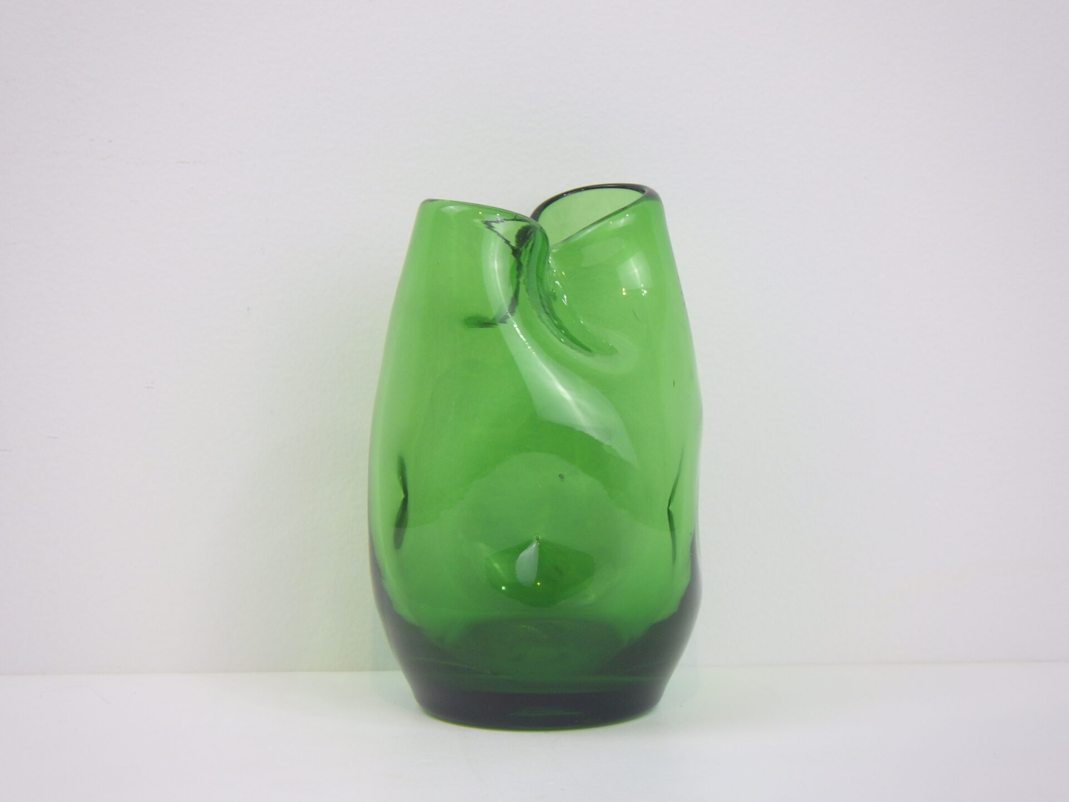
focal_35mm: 115
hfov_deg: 17.1
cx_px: 534
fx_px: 3551
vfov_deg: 12.9
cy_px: 401
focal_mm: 20.6
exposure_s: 1/25
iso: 125
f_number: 5.2
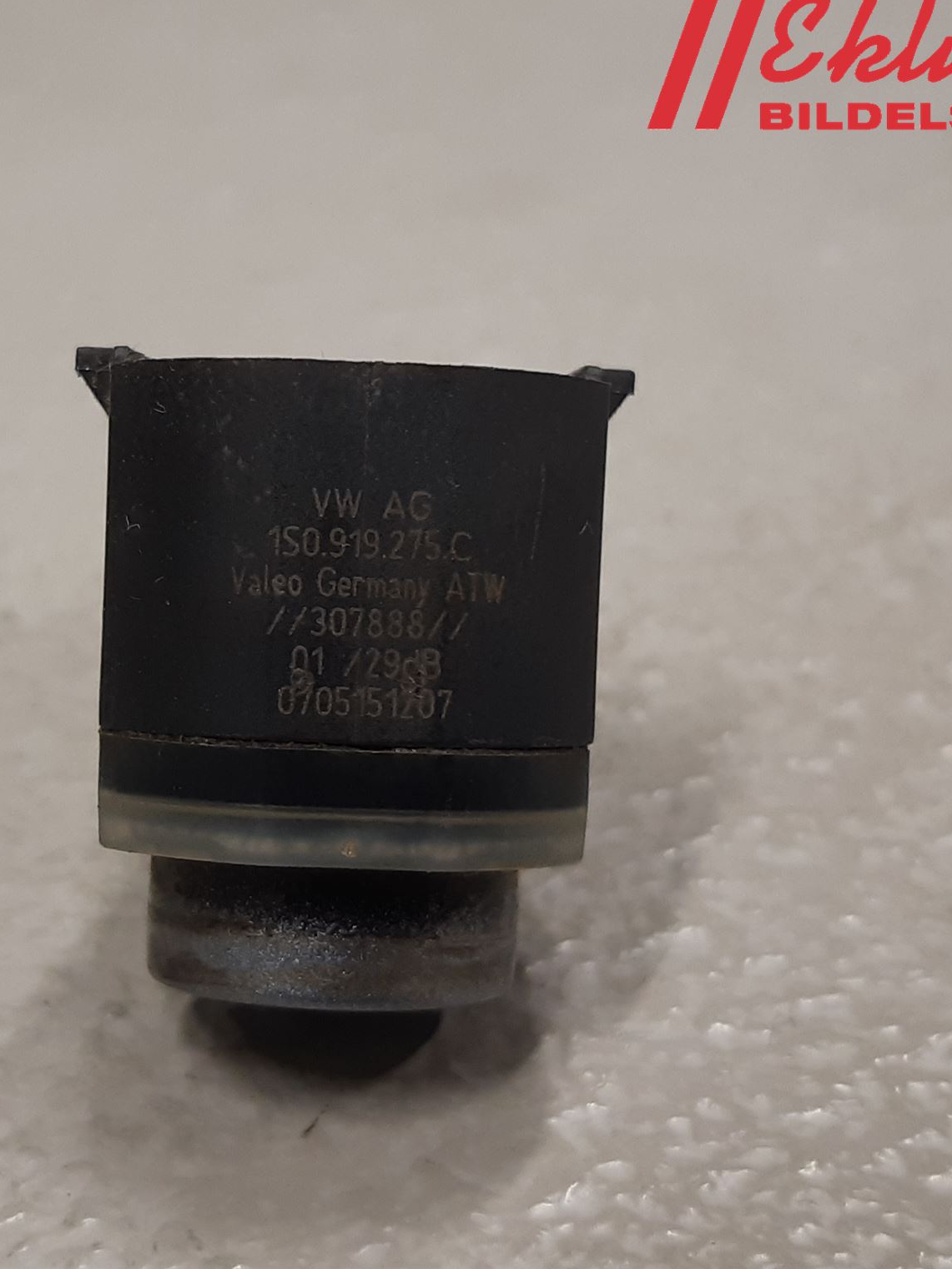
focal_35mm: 35
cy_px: 629
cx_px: 305
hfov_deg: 40.1
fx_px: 1283
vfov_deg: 52.6
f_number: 1.7
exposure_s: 1/50
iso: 100
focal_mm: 3.93
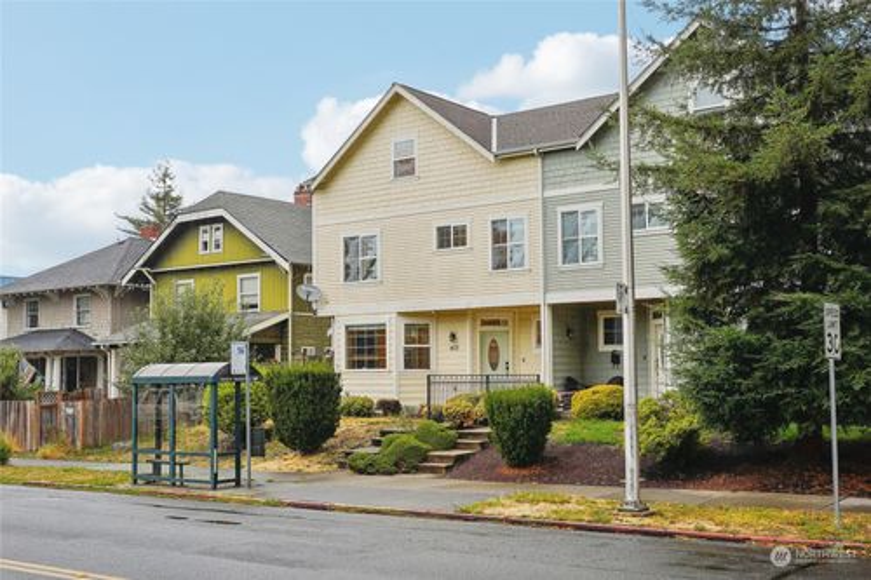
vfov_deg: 31.9
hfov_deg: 46.4
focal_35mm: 42
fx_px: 1016
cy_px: 290
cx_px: 436
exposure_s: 1/60
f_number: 8
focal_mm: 28
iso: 400
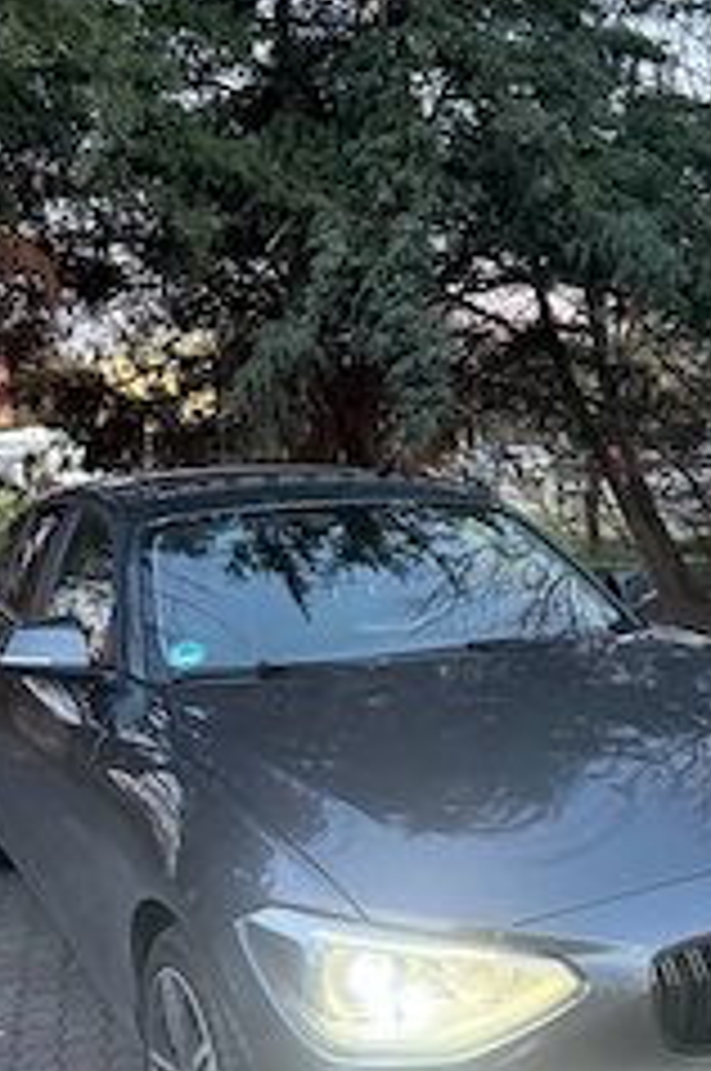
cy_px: 608
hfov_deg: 31.4
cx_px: 504
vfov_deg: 46.3
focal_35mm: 42
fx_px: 1248
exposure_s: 1/50
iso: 500
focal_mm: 6.76
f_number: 1.78
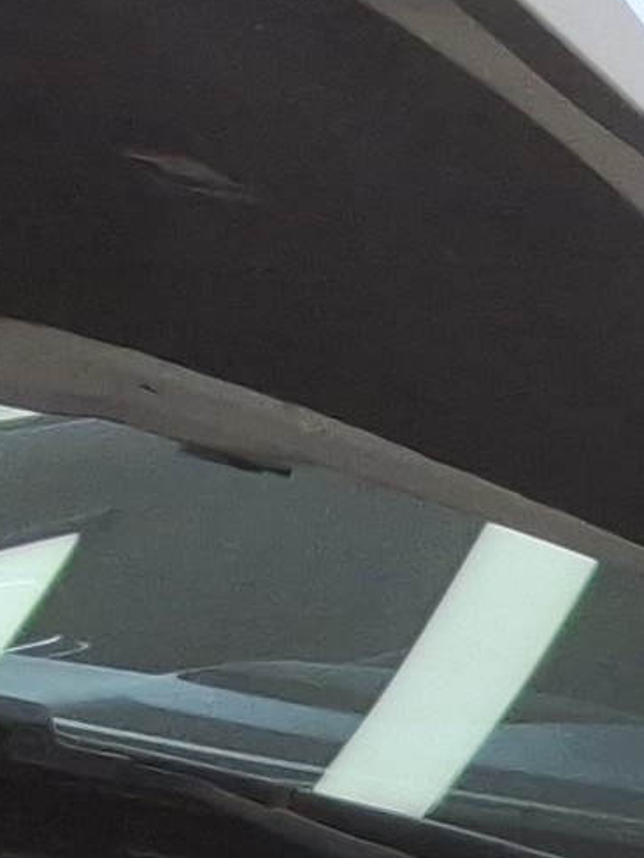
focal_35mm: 187
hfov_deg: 7.6
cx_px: 1365
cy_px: 1813
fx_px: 4637
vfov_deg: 9.7
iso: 32
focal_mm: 2.91
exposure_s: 1/273
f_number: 1.9
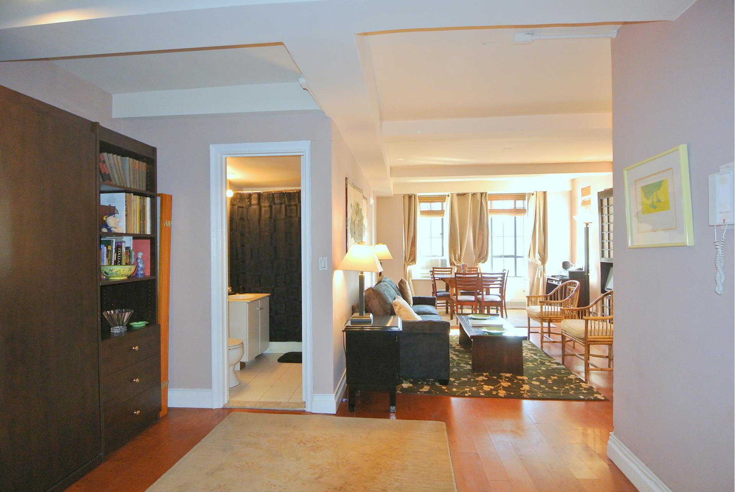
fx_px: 368
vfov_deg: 67.5
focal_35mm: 18
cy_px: 246
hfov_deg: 89.9
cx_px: 368
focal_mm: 6.7
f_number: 3.5
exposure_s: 1/60
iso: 450
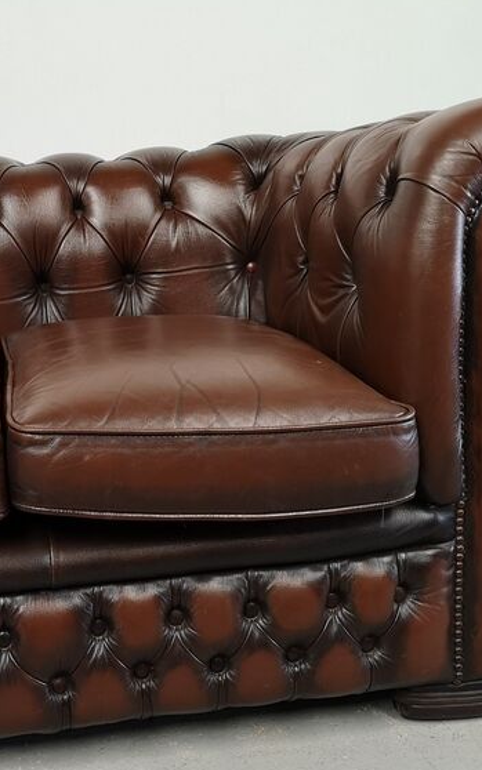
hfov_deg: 30.4
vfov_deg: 48.2
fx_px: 861
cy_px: 377
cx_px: 87
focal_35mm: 41
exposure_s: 1/60
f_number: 1.8
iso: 200
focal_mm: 5.58
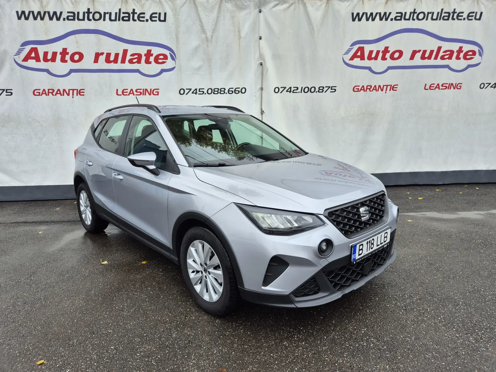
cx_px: 248
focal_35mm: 23
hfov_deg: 73.9
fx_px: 330
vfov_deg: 58.9
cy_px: 186
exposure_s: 1/477
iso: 25
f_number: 1.8
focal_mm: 5.4
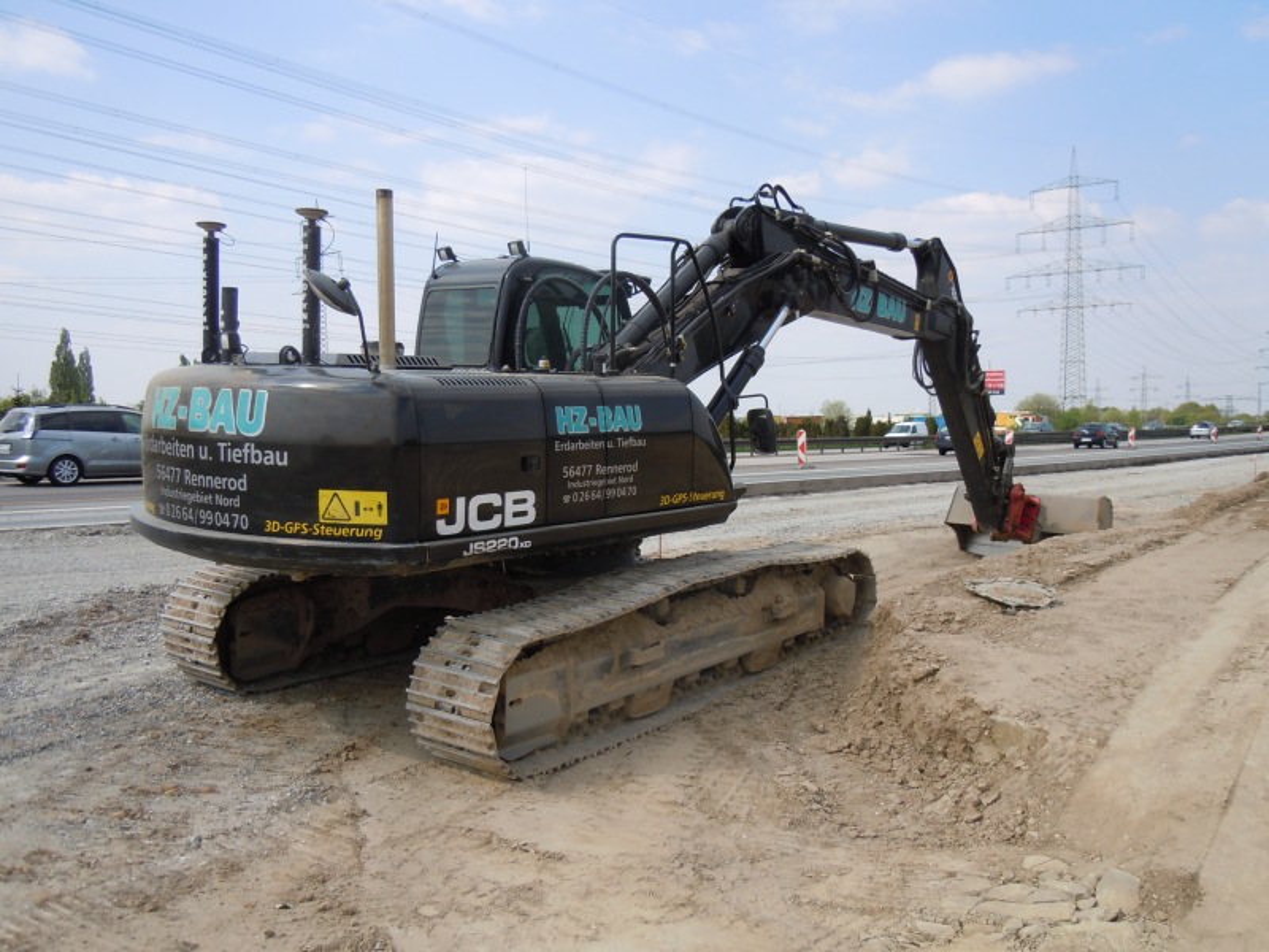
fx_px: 1100
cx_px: 634
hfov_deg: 60.0
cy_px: 476
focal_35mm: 30
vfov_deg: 46.8
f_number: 3.5
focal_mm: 5.4
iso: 100
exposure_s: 1/800
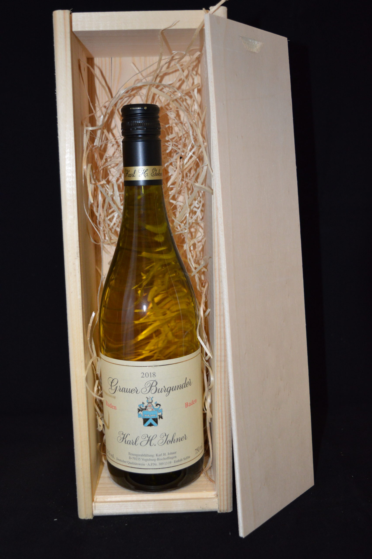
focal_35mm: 42
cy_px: 280
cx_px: 186
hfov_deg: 31.8
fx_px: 652
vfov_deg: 46.4
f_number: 4.2
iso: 1000
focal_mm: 28
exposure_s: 1/60
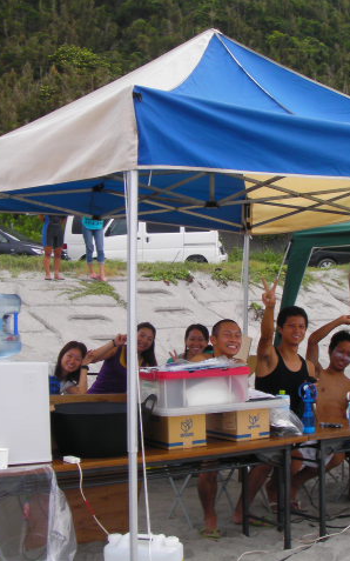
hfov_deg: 23.9
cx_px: 227
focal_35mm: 54
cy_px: 281
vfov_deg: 37.5
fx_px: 824
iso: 50
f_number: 3.5
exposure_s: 1/90.4
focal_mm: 6.3
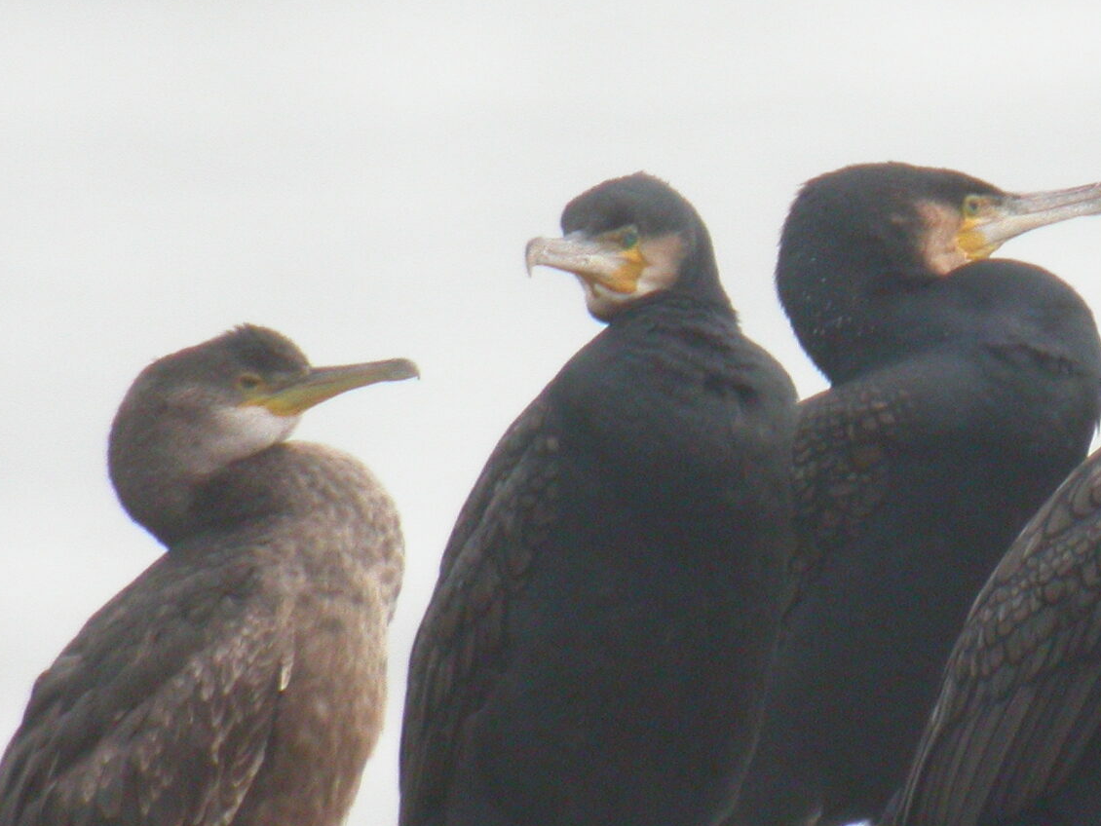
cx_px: 896
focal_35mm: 279
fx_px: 8876
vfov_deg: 5.3
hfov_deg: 7.1
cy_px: 612
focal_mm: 32
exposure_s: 1/125
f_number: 5.1
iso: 200
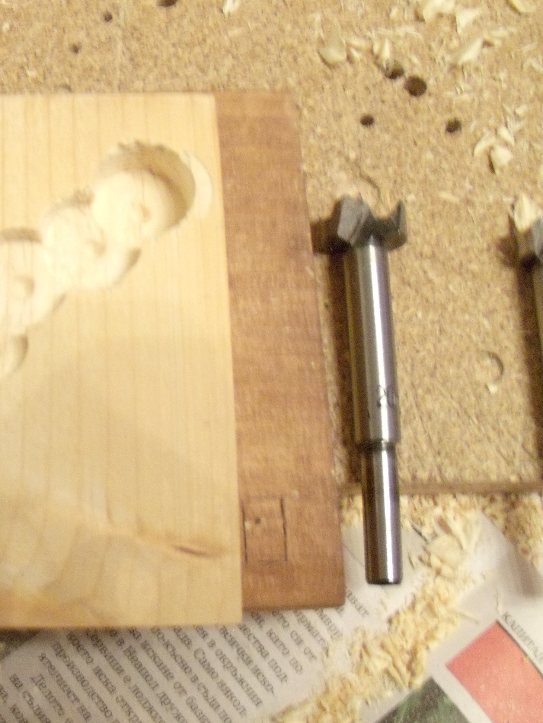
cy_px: 362
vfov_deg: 38.9
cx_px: 78
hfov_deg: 28.8
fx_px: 1025
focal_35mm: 49
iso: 640
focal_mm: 6.4
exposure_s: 1/8
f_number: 3.6
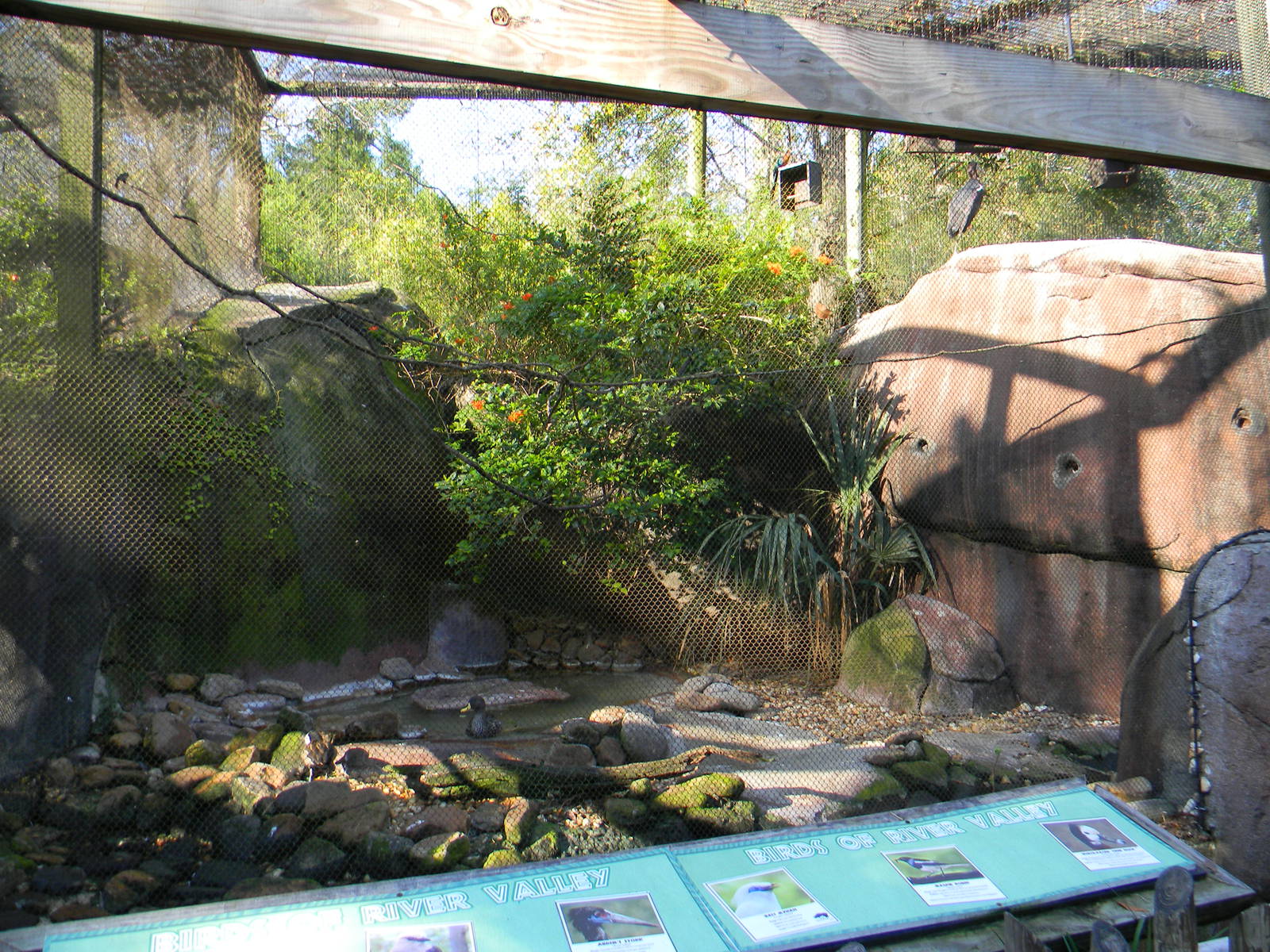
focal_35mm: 28
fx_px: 1027
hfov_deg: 63.4
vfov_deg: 49.7
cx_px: 635
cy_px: 476
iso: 80
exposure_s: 1/62.8
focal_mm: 5
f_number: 3.5
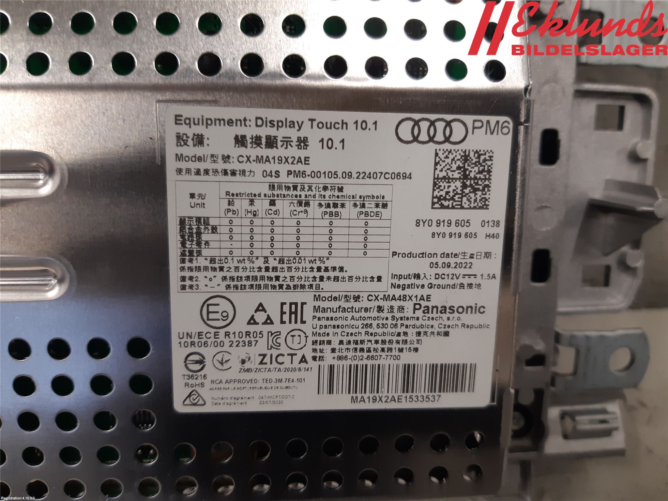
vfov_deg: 53.1
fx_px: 502
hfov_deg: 67.3
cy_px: 250
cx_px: 334
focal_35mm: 26
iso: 80
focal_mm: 3.93
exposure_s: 1/50
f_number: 1.7
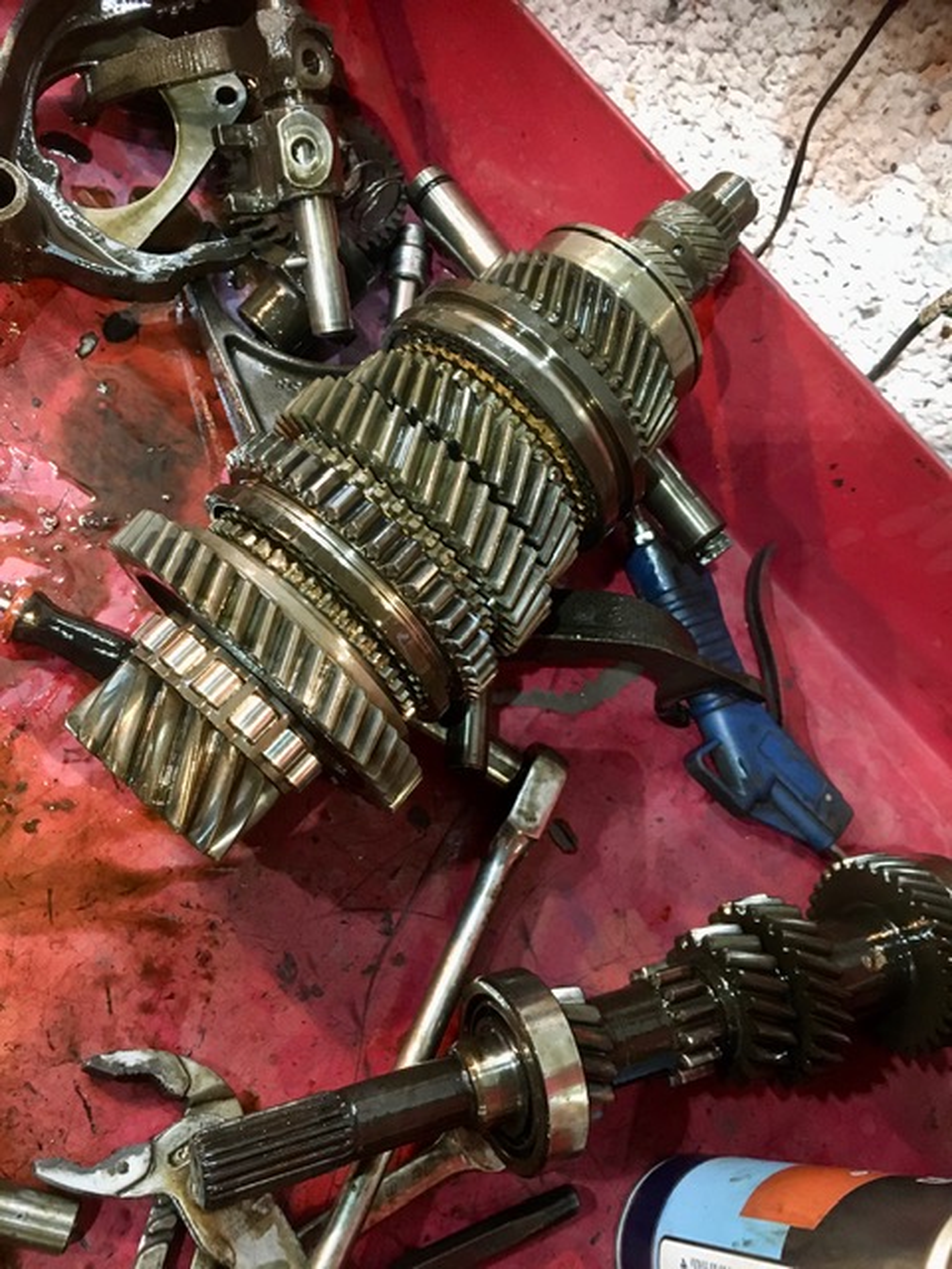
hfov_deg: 48.2
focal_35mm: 29
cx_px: 476
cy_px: 634
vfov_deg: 61.7
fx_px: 1063
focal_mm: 4.15
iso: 200
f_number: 2.2
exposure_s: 1/17
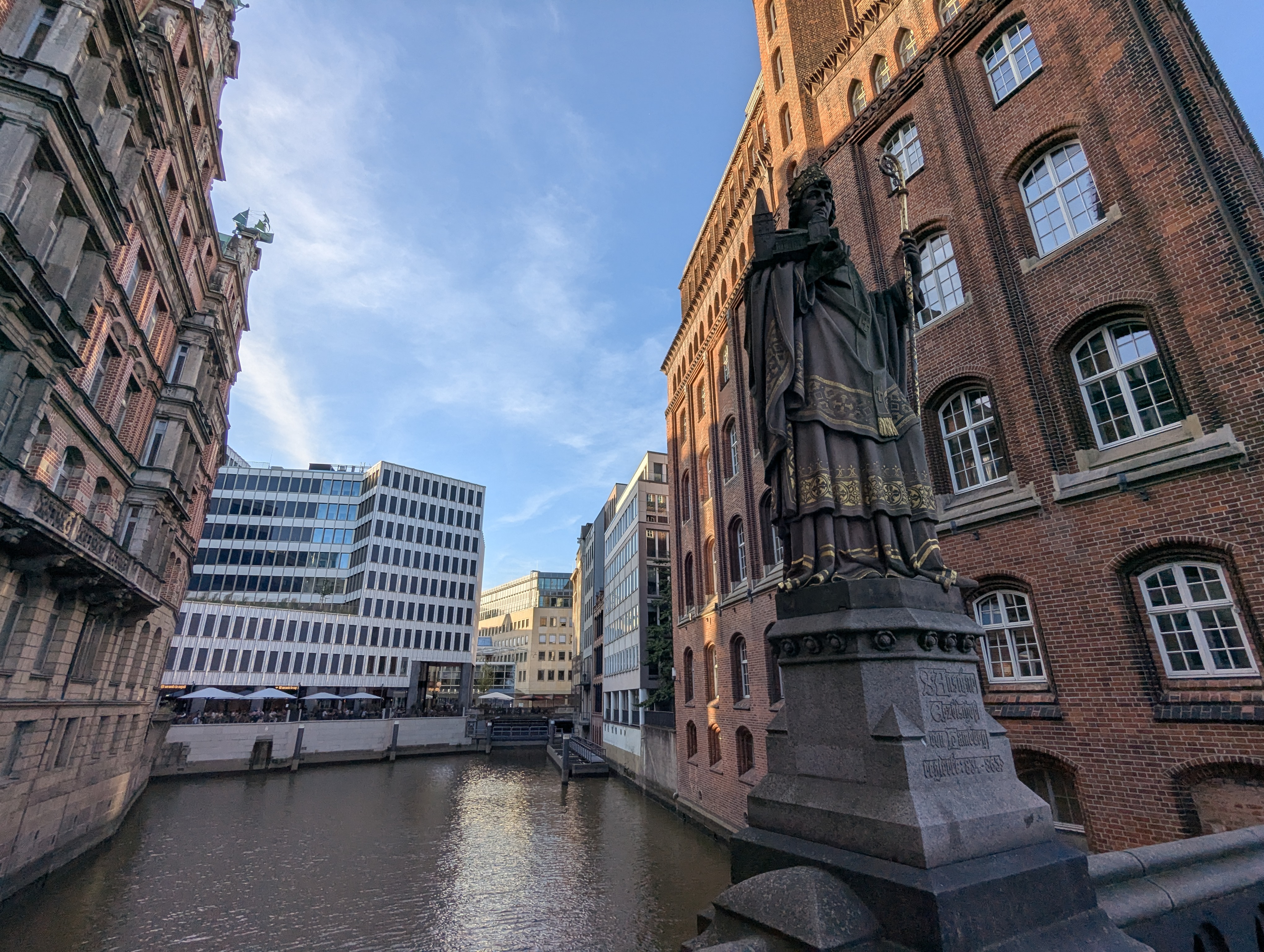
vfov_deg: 78.2
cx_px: 632
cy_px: 476
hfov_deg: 94.4
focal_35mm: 16
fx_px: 585
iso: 52
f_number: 2.2
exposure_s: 1/894
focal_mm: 2.35
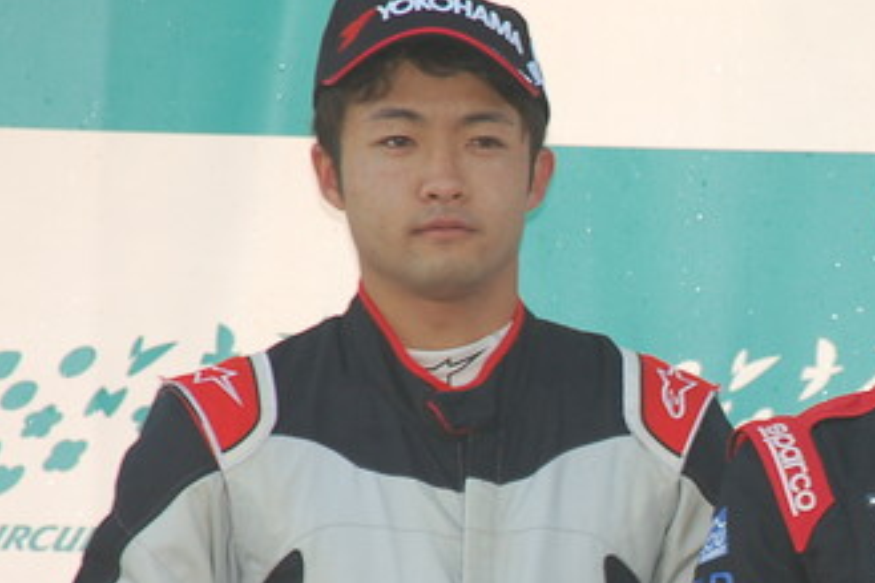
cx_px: 955
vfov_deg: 2.5
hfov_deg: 3.7
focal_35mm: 558
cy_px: 548
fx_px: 13555
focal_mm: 170
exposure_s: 1/180
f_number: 6.7
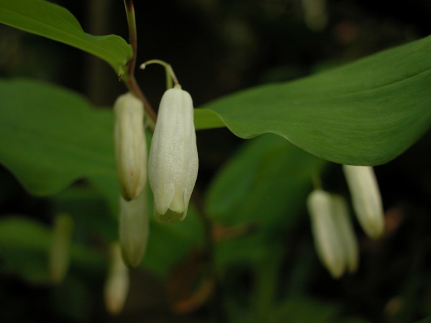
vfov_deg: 29.7
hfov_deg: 38.9
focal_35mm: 49
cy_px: 162
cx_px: 216
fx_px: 610
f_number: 4.3
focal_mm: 12.4
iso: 100
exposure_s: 1/224
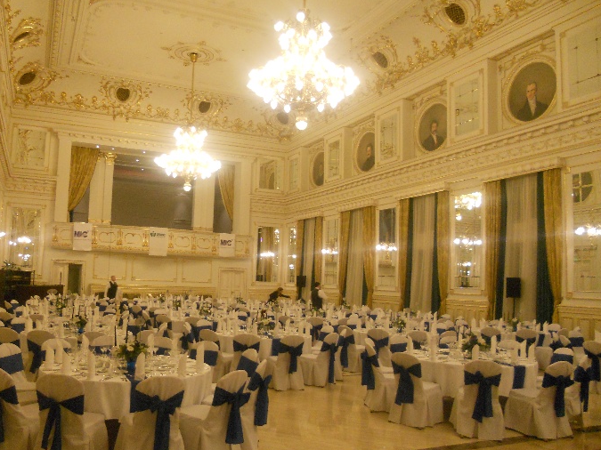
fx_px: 555
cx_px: 266
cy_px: 229
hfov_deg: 56.7
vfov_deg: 44.1
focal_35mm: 32
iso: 400
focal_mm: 4.9
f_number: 3.2
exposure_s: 1/30
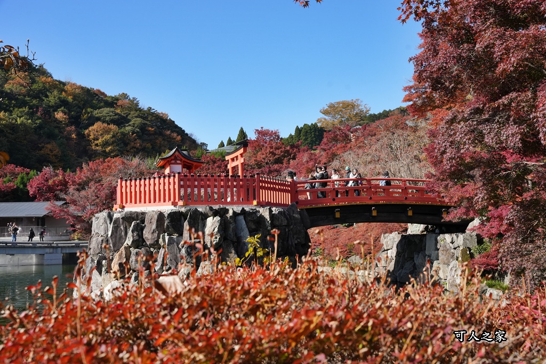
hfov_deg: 49.9
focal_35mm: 39
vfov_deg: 34.5
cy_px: 182
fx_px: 587
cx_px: 273
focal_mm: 38.7
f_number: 8
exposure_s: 1/2000
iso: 1000
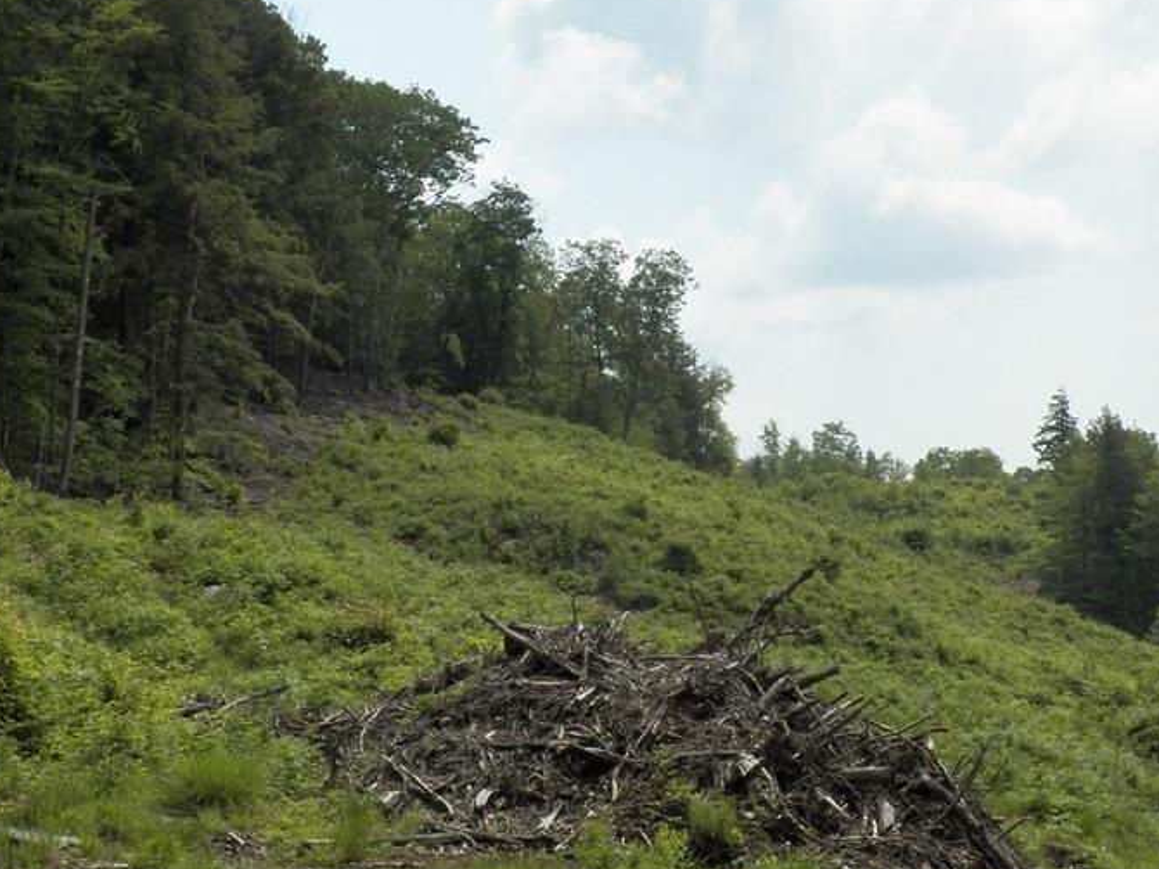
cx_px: 605
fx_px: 1673
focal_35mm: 50
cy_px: 537
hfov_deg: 38.2
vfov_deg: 29.0
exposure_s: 1/1600
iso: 125
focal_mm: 5.5
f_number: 4.5
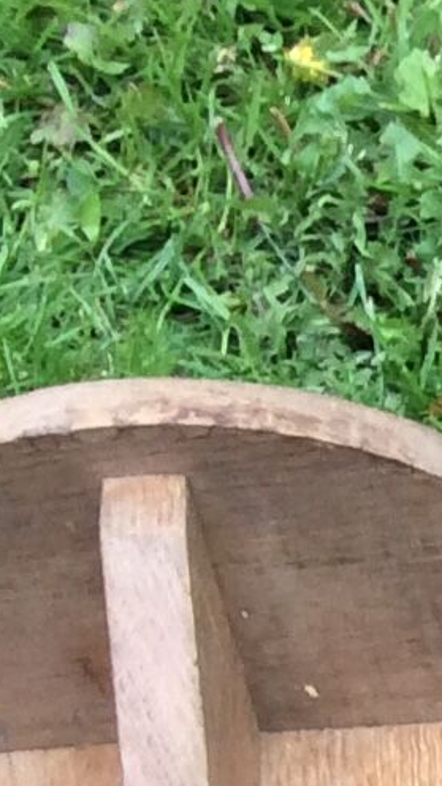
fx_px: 3792
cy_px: 1323
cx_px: 1537
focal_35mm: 182
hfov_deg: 6.0
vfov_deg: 11.2
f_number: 2.4
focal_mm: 3.3
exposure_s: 1/145
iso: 32
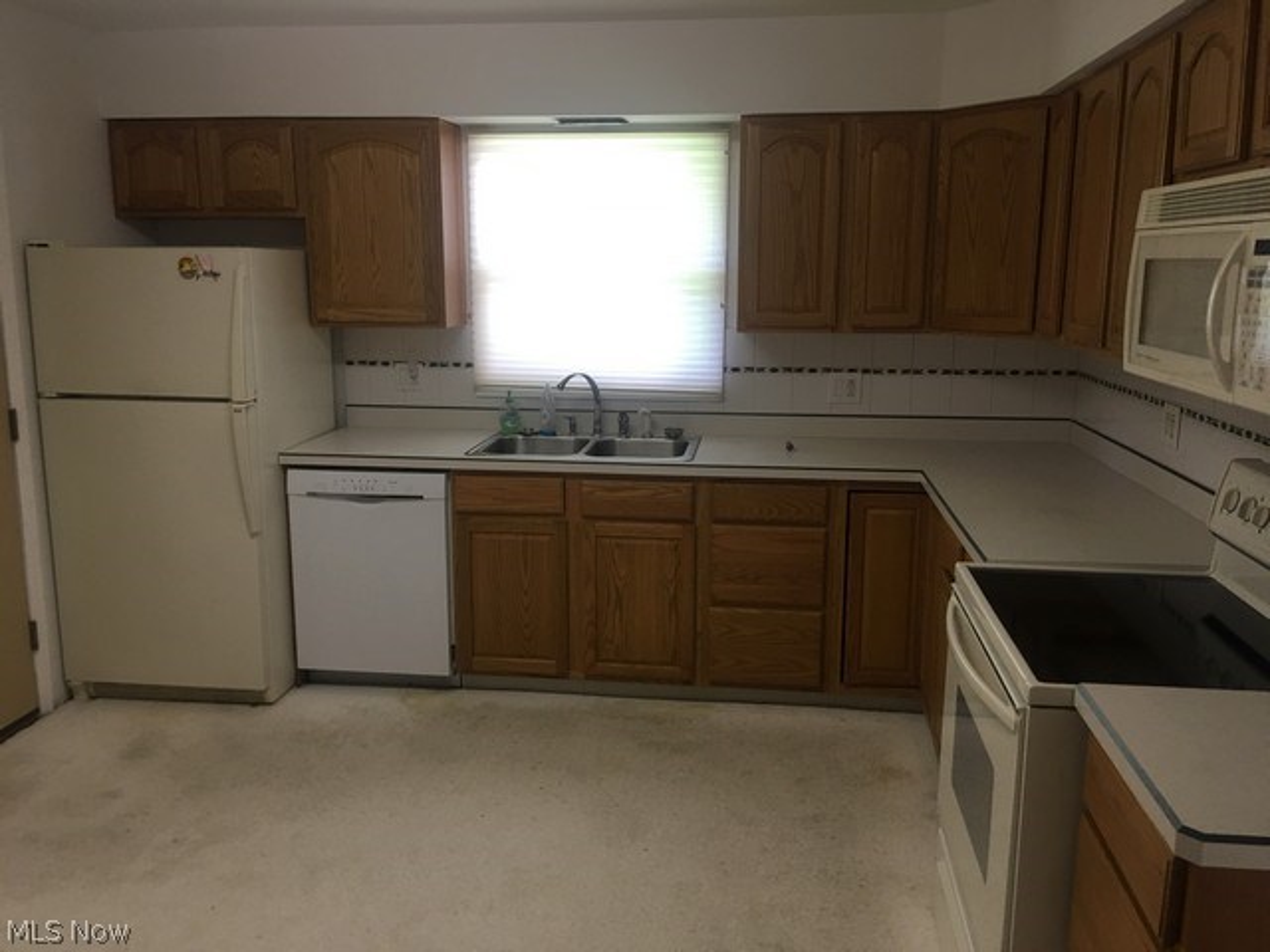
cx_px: 635
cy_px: 476
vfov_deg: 48.2
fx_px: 1064
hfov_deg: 61.7
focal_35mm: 29
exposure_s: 1/15
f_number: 2.2
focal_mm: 4.15
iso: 40
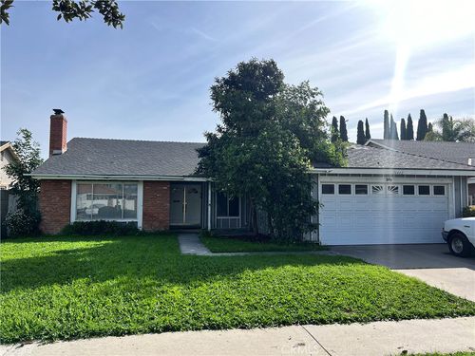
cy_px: 178
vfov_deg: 53.1
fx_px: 357
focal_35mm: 26
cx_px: 238
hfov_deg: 67.3
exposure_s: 1/1751
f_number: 1.5
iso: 50
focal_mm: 5.7
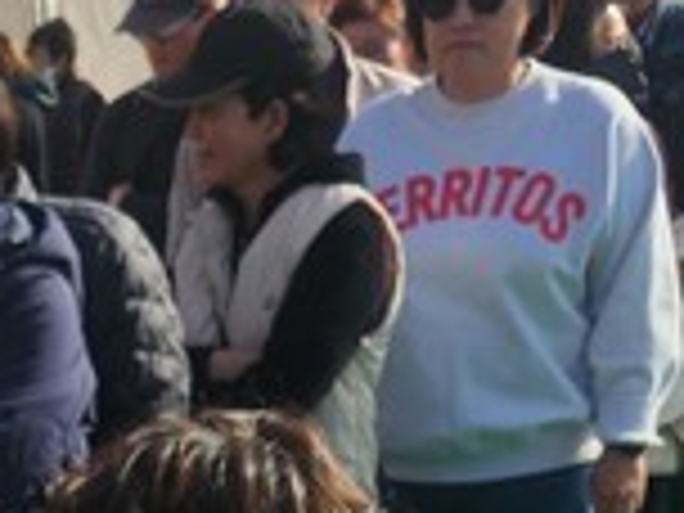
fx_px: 1798
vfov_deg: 14.7
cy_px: 855
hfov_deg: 20.0
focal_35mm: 91
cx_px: -162
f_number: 1.8
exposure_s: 1/1864
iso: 20
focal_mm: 5.4
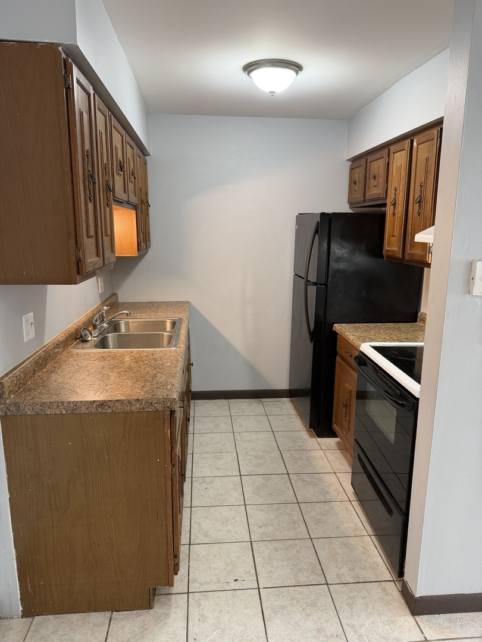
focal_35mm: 24
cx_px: 241
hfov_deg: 56.8
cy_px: 321
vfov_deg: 71.6
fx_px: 446
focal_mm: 6.76
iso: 200
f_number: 1.78
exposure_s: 1/60
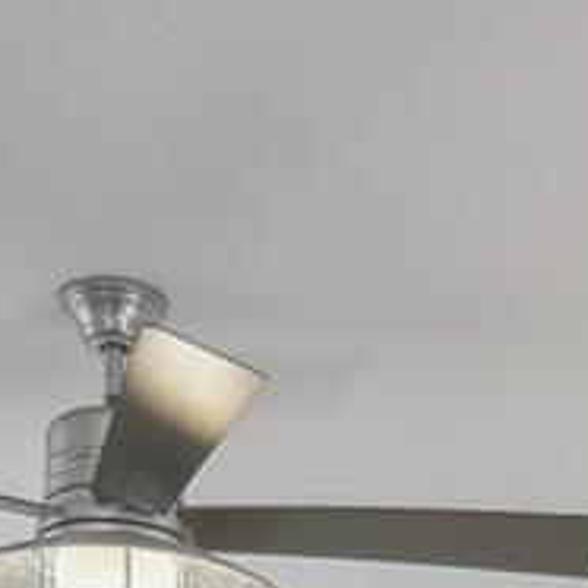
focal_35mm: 117
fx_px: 2248
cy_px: 1423
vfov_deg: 12.0
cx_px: 582
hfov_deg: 14.7
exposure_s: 1/45
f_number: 4
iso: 400
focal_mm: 16
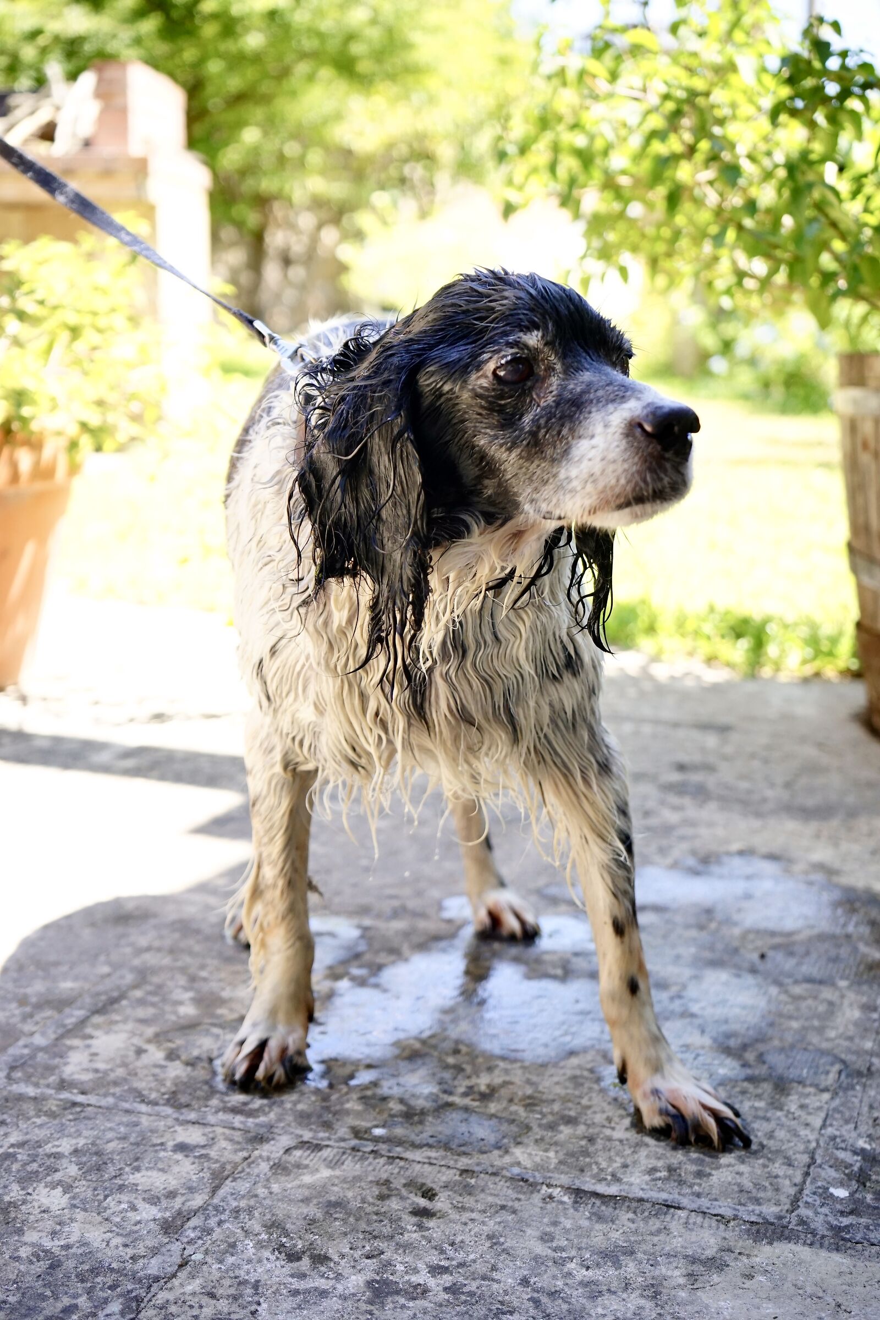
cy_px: 660
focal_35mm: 48
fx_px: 1760
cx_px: 440
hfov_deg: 28.1
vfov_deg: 41.1
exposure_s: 1/640
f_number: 4.5
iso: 1000
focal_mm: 48
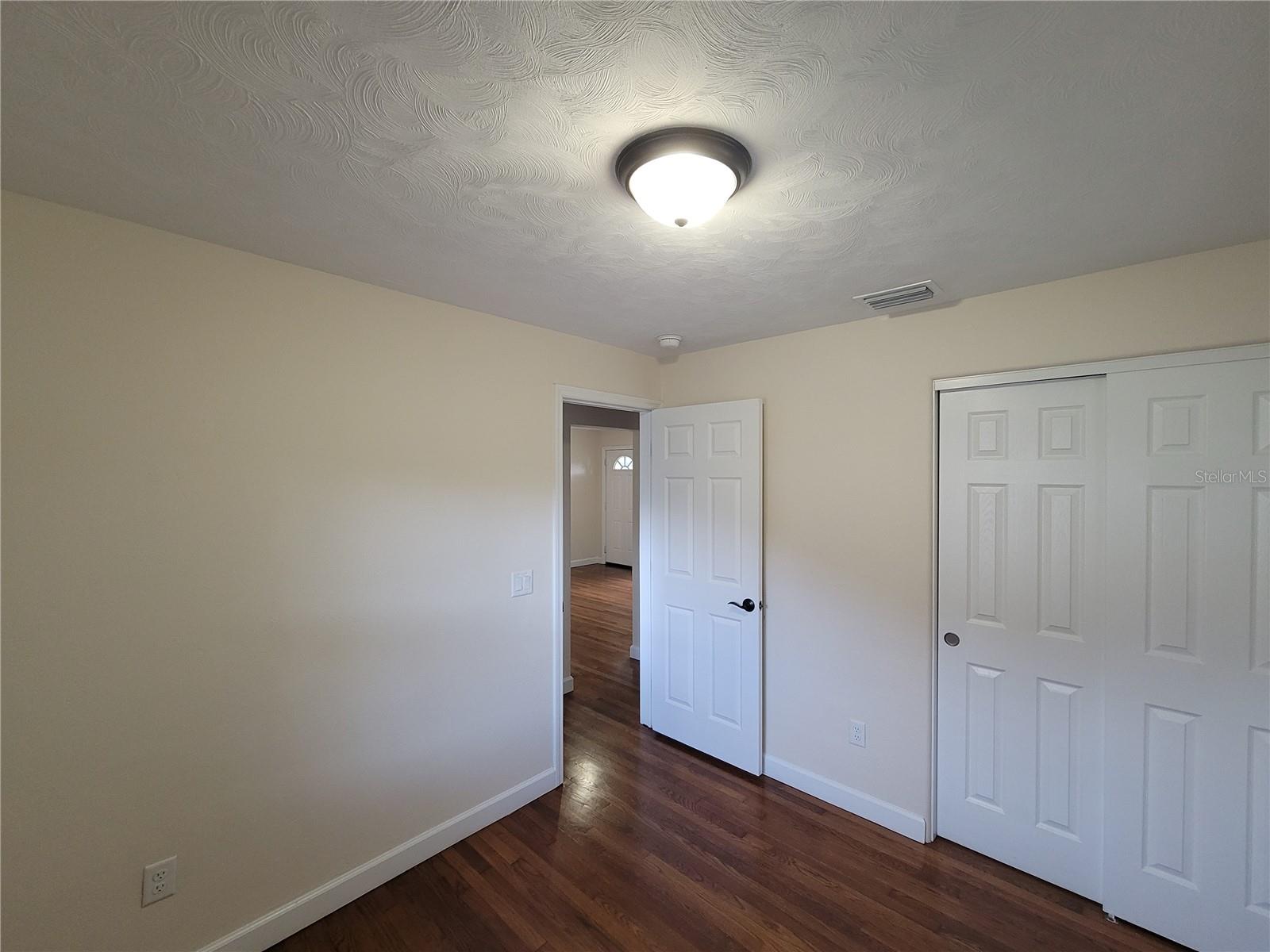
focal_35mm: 13
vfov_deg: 89.9
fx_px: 477
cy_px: 476
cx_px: 635
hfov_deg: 106.2
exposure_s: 1/40
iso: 320
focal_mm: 2.2
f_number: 2.2
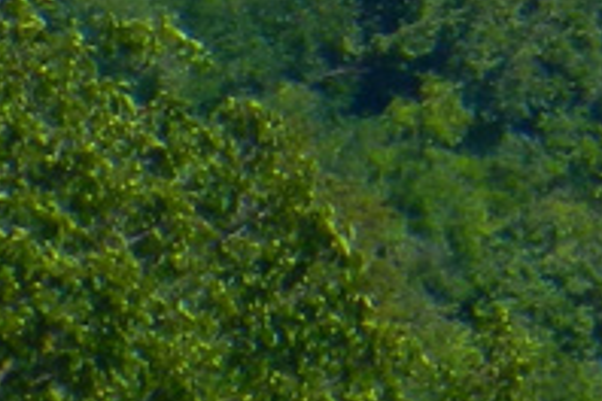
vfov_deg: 0.5
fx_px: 42772
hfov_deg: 0.8
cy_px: -1097
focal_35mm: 2558
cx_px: 1025
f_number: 5.3
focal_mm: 60.8
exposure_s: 1/800
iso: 160
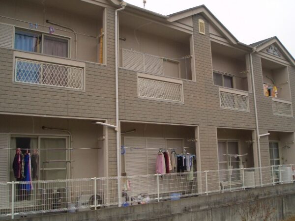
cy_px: 110
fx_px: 307
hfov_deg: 51.4
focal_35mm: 36
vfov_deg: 39.7
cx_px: 148
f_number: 4
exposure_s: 1/160
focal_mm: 4.8
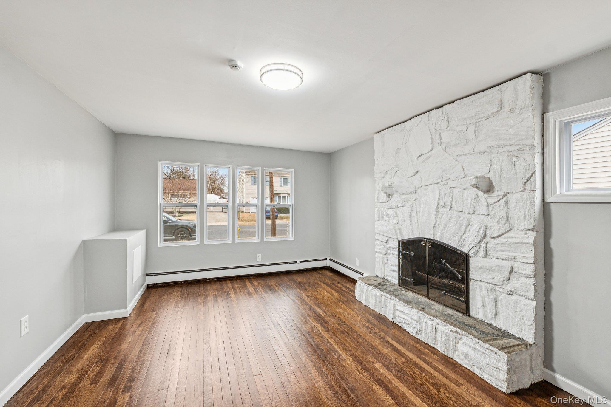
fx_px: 238
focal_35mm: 14
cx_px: 306
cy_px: 204
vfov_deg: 81.2
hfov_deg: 104.3
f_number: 6.3
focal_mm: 14
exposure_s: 1/25
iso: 500
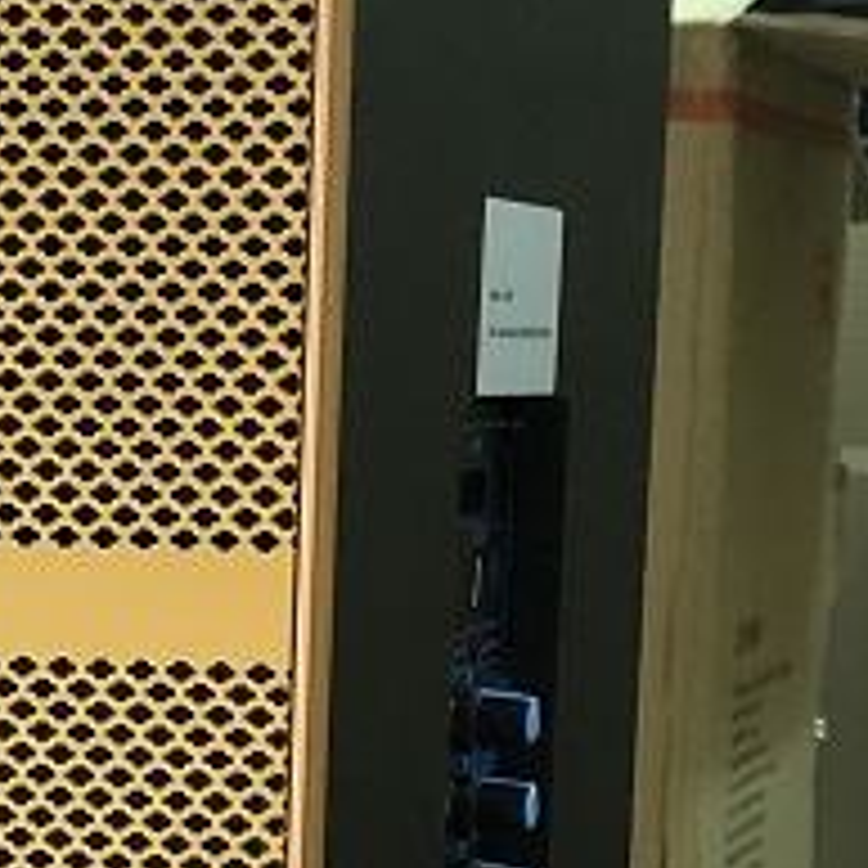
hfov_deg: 13.4
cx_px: -99
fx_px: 3631
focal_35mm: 128
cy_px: 985
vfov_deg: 13.3
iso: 80
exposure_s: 1/17
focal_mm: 3.99
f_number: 1.8
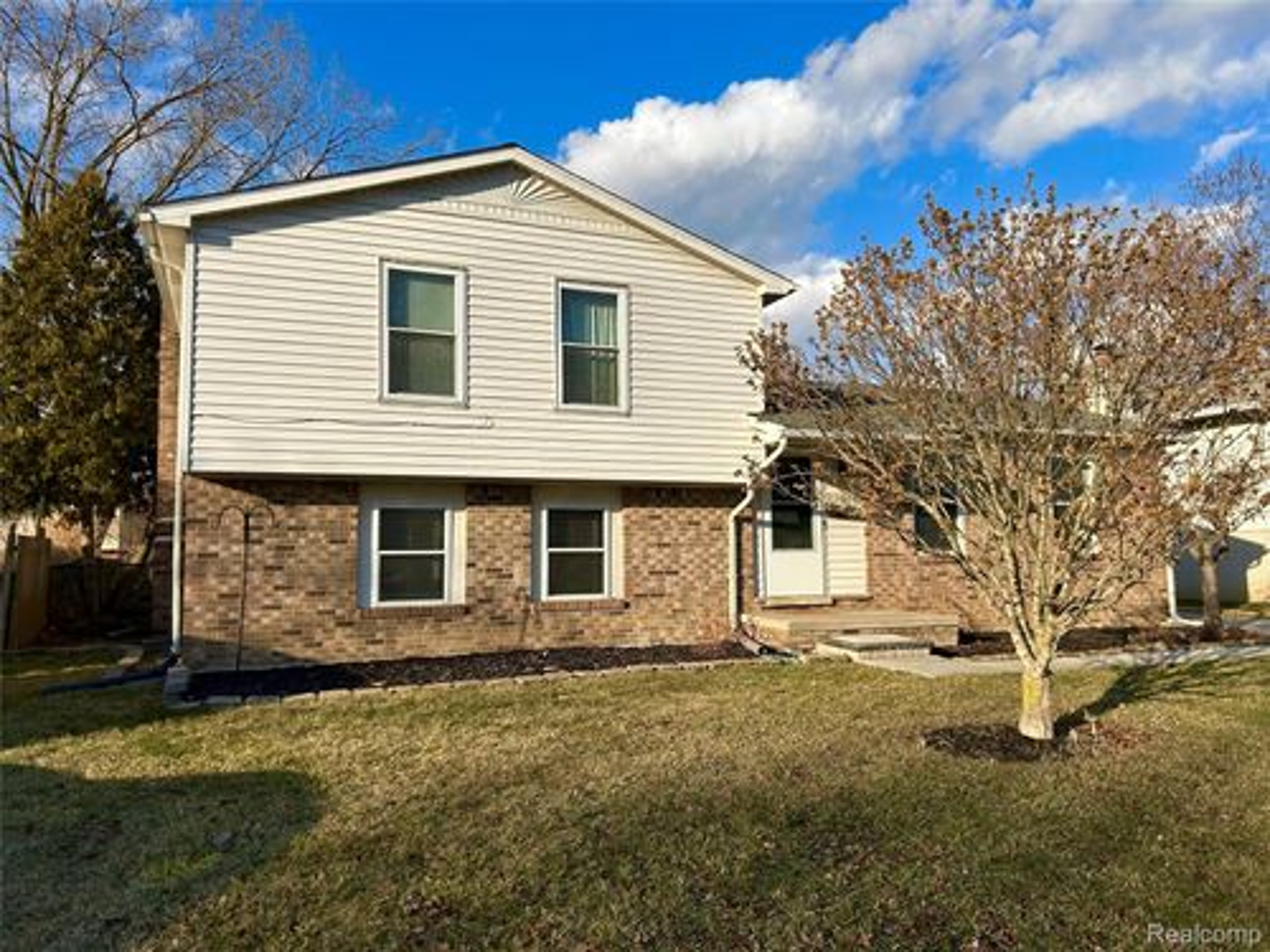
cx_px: 635
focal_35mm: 26
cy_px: 476
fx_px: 954
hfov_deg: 67.3
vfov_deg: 53.1
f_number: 1.5
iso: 50
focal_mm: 5.7
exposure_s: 1/4115
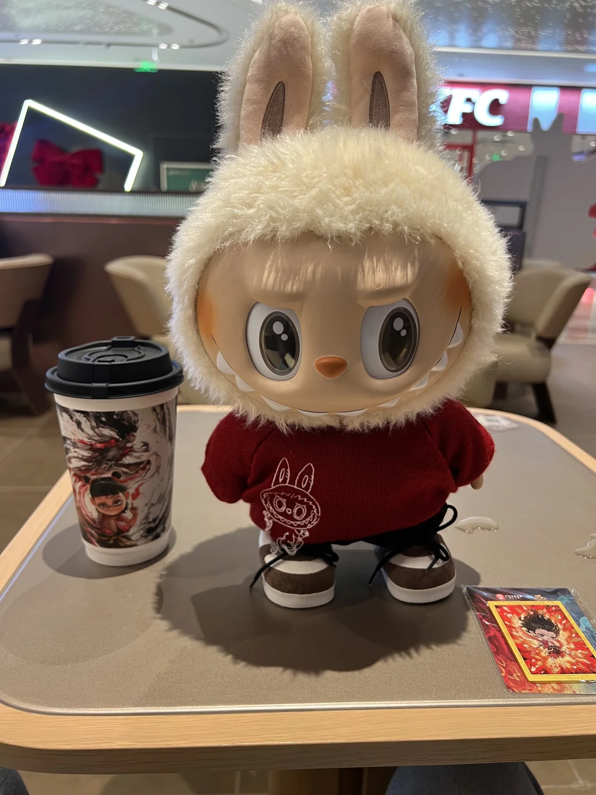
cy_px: 398
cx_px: 298
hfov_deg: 53.1
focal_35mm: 26
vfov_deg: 67.3
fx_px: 597
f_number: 1.5
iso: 80
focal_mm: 5.7
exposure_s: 1/50
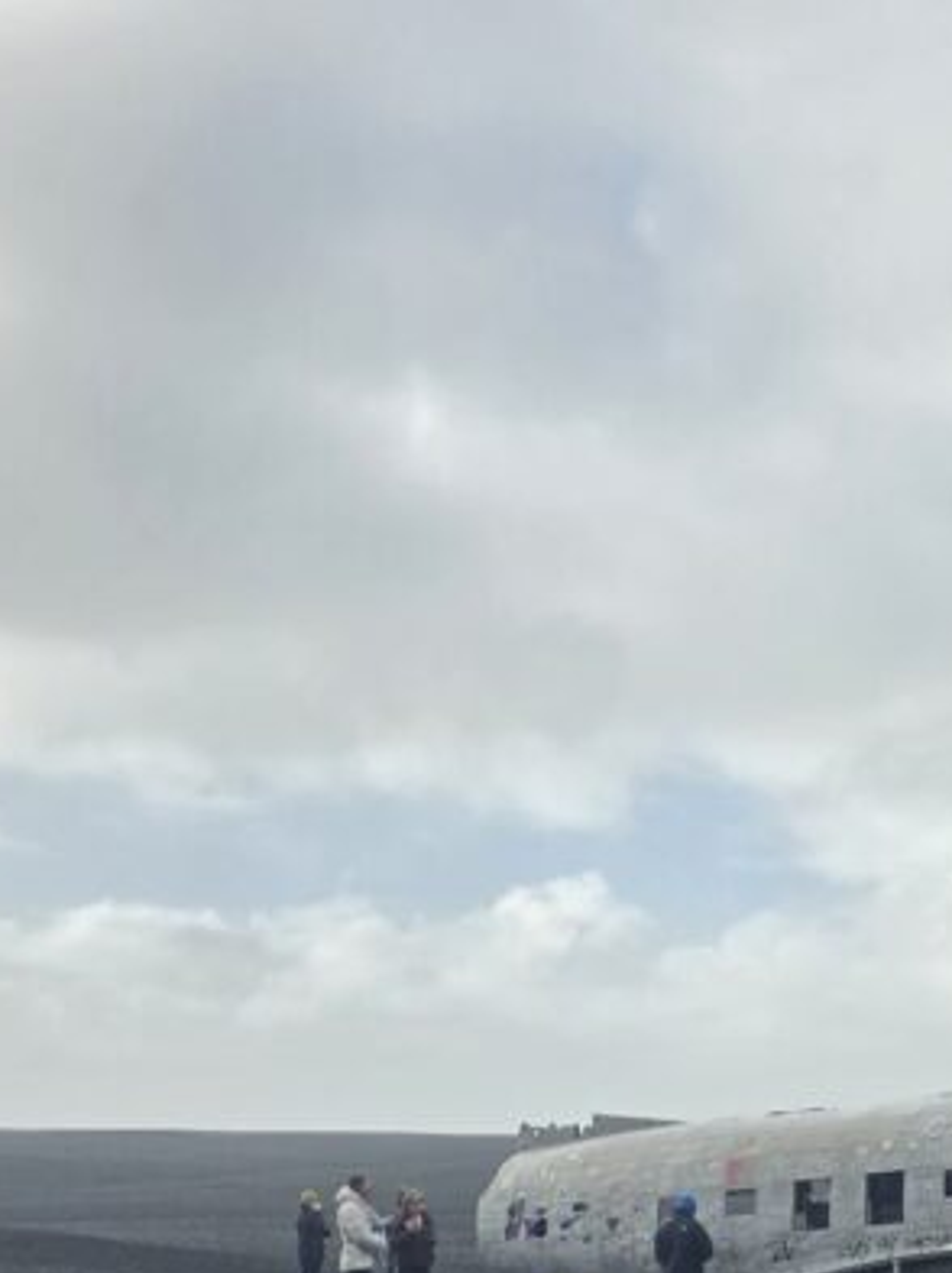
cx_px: 894
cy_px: 1137
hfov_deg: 23.6
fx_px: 2204
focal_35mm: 60
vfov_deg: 30.8
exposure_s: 1/3891
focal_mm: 6.3
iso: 80
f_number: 1.7
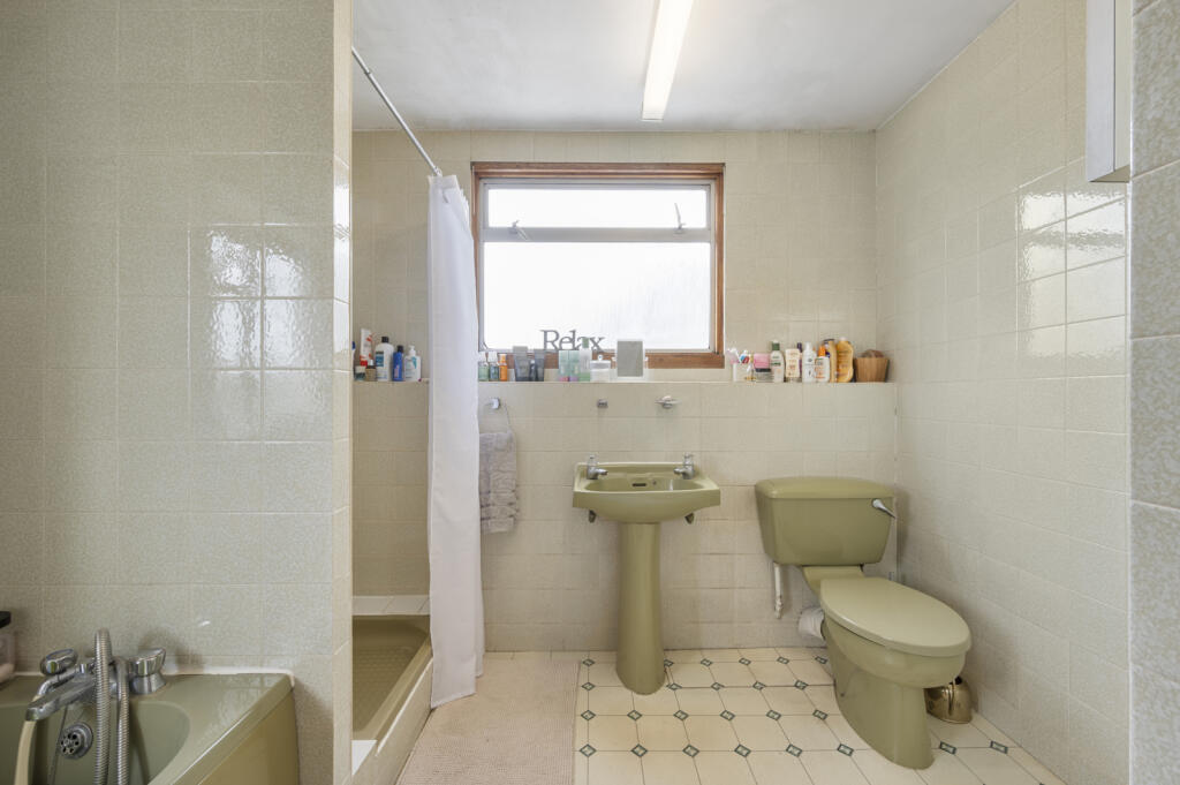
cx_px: 590
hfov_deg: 104.3
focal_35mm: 14
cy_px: 392
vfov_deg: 81.1
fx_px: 459
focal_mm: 14
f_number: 16
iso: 200
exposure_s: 1/1.67
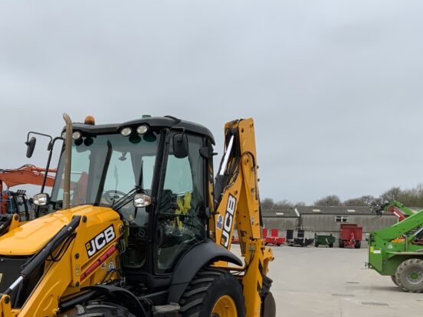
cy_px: 281
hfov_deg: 34.9
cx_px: 110
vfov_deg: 26.2
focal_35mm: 54
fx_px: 660
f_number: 1.8
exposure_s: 1/383
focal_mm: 3
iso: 16
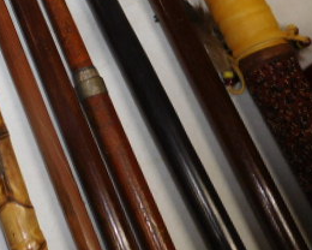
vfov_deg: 24.7
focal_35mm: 60
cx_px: -46
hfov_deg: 28.1
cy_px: 30
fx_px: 554
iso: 200
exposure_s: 1/30
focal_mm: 4.5
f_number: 3.4
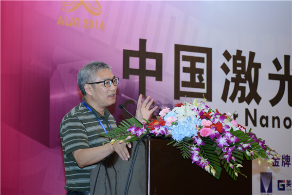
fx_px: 1135
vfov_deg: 9.8
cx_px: 146
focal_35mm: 140
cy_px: 98
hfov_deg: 14.7
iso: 800
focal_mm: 140
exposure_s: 1/20
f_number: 5
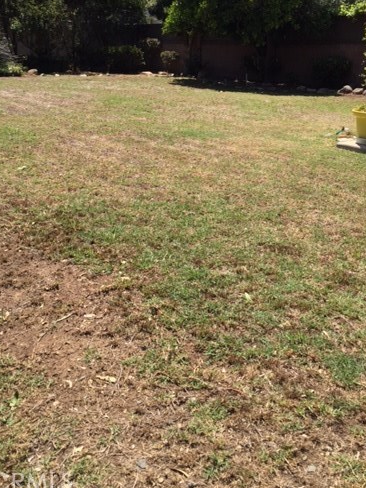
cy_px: 176
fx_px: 536
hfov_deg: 37.7
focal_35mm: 38
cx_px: 184
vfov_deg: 48.4
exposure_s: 1/1647
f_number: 2.2
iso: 32
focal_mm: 4.15
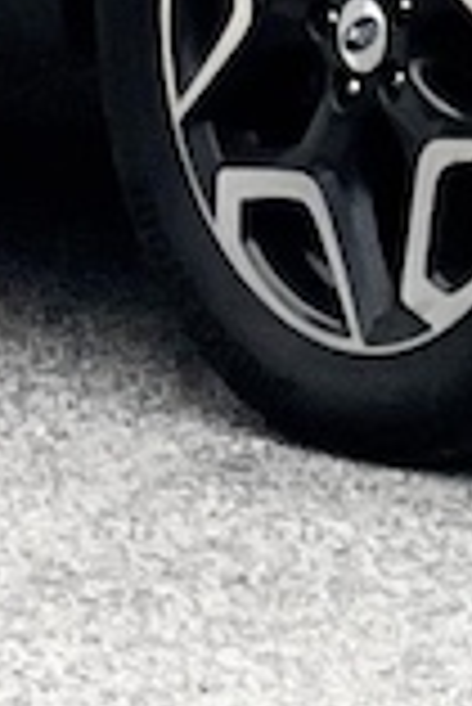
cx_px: 434
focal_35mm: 529
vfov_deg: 3.9
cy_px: -542
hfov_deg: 2.6
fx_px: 10380
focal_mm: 7.5
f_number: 2.2
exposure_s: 1/121
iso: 160
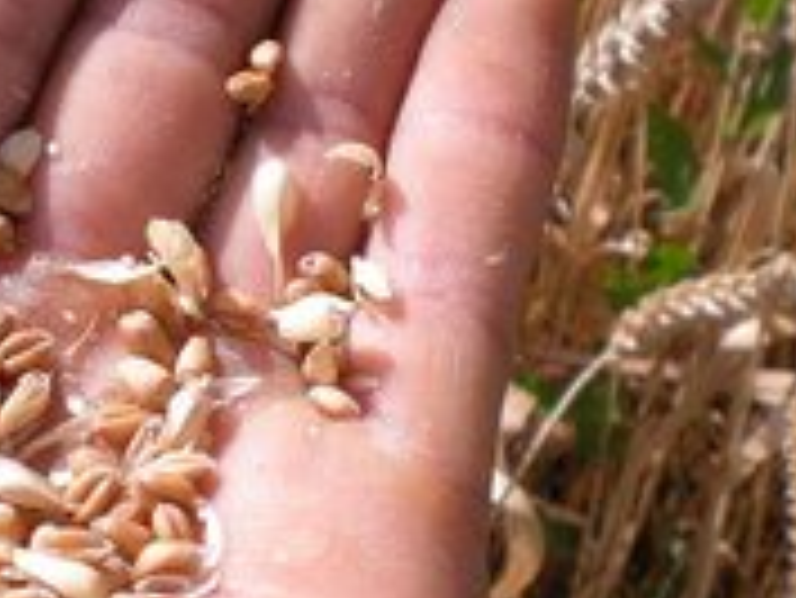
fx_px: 1979
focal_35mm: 86
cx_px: 108
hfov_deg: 22.3
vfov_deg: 17.1
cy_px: 454
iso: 64
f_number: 4.6
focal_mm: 6.3
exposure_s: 1/546
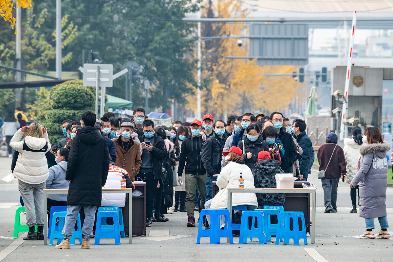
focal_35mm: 400
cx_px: 196
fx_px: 4366
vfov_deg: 3.4
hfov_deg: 5.2
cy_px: 131
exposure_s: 1/400
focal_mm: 400
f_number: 10
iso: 400
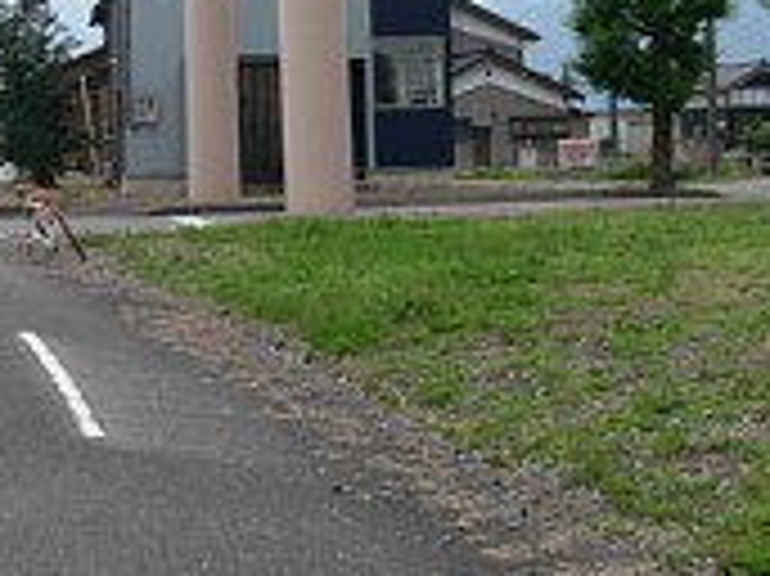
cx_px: 36
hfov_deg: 23.1
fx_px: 1823
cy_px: 36
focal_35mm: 82
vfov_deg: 17.6
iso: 80
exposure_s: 1/200
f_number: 5.6
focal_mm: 7.4
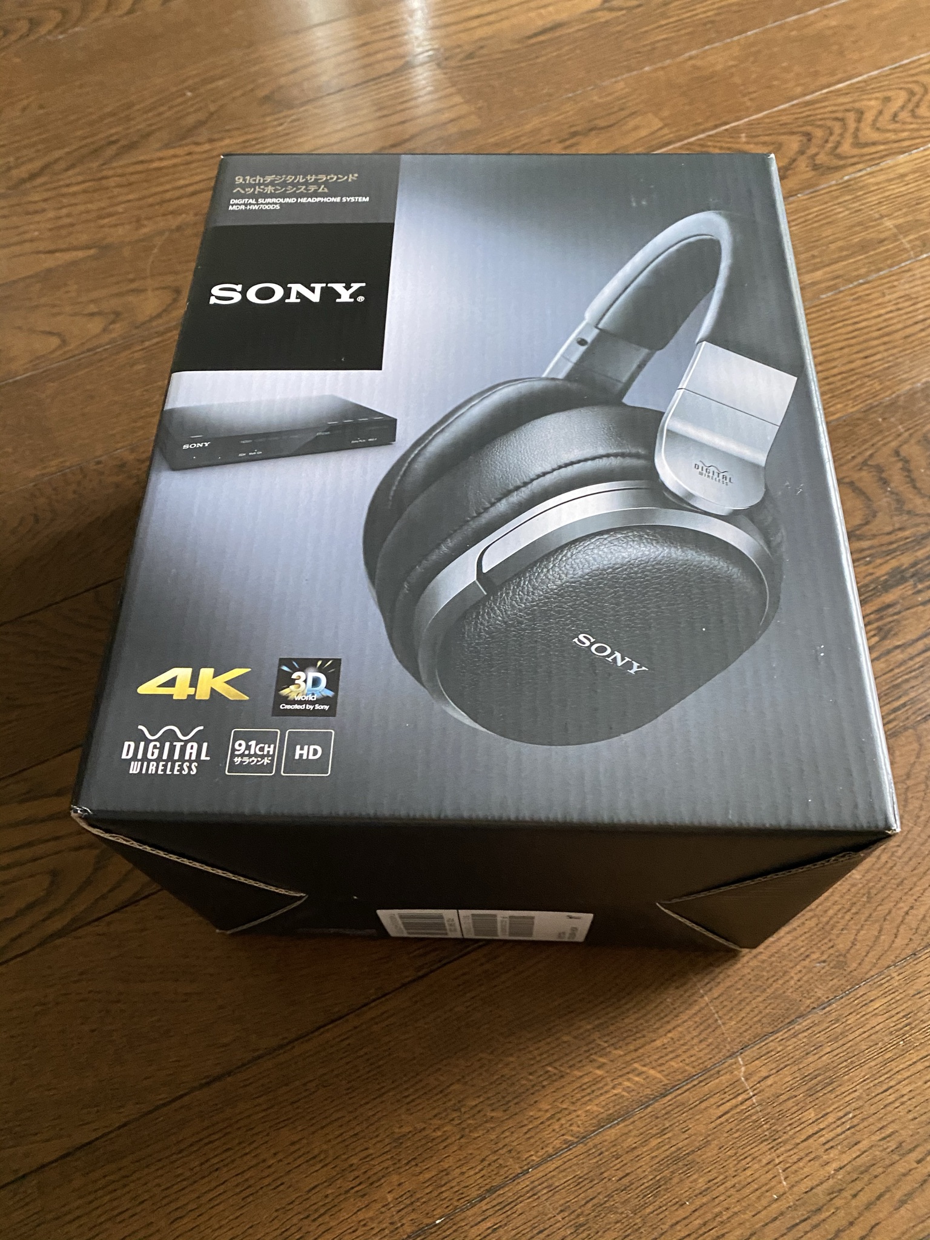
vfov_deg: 67.3
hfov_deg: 53.1
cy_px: 620
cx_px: 465
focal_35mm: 26
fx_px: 931
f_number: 1.8
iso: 640
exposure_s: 1/40
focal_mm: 4.25
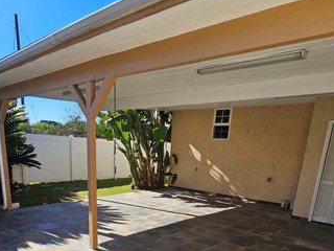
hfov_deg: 67.1
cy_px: 220
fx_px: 251
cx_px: 147
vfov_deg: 48.3
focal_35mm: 26
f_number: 2.2
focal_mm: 2.2
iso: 50
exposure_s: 1/1780
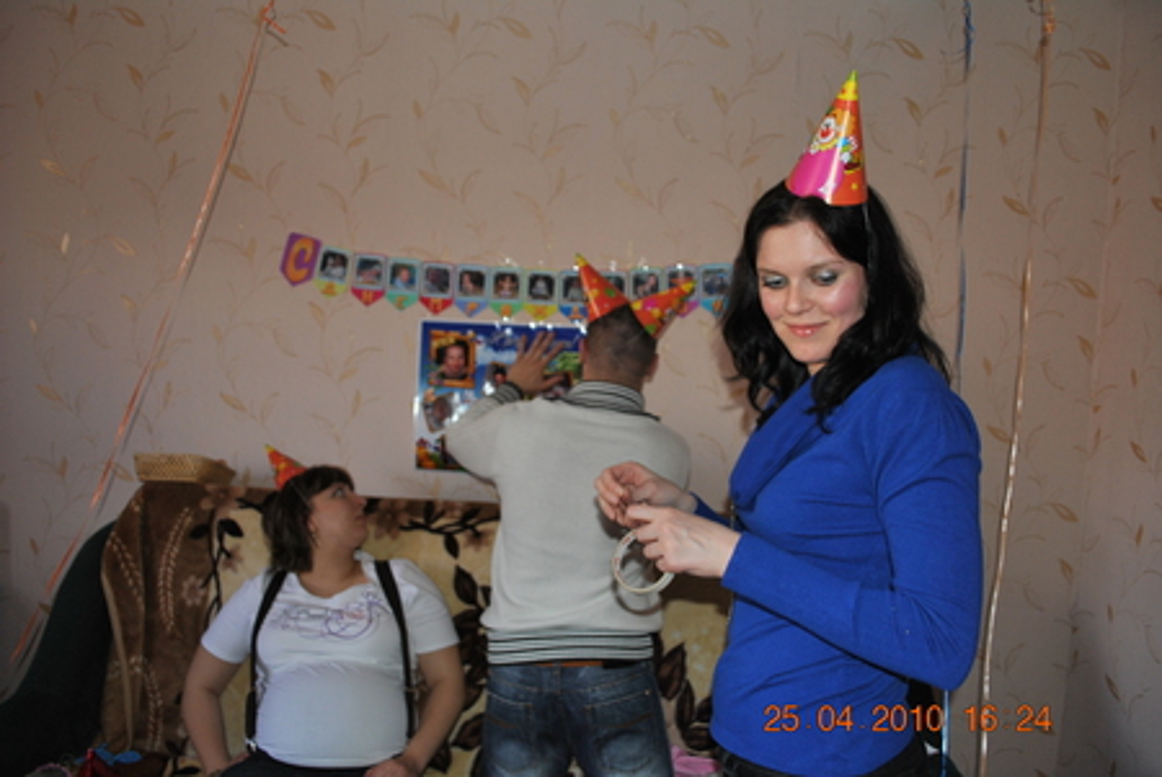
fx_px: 872
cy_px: 388
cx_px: 581
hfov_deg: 67.3
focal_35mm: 27
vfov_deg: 48.0
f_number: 3.5
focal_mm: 18
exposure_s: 1/60
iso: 200
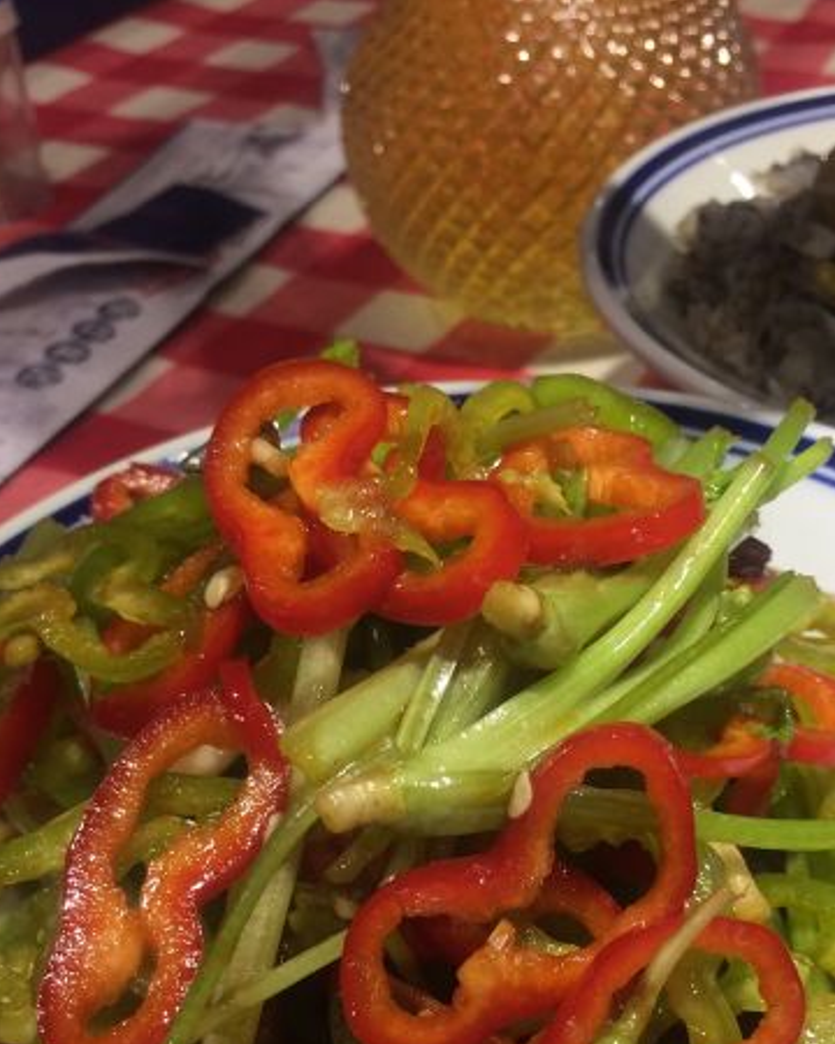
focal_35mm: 44
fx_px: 1359
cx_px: 460
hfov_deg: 34.1
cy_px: 735
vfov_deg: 41.2
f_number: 2.2
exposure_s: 1/33
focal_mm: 4.15
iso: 32
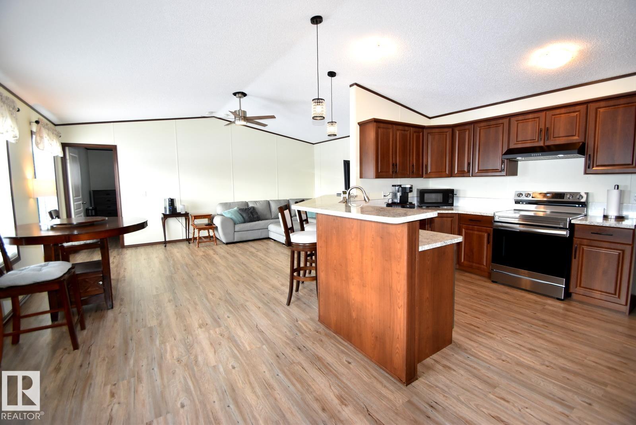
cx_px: 318
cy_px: 212
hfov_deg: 100.4
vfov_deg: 77.4
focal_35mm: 15
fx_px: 265
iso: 800
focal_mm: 10
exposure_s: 1/125
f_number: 5.6
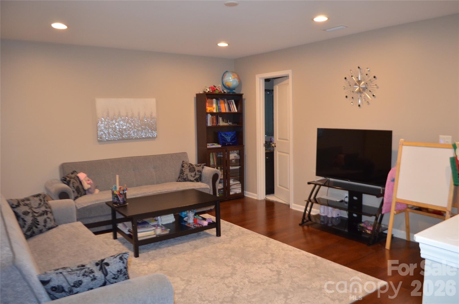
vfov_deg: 47.7
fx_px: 344
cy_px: 152
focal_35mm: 27
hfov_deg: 67.5
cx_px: 230
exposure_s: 1/60
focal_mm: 18
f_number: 3.5
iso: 900
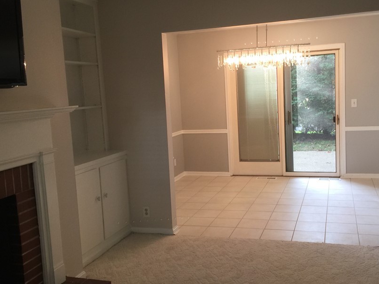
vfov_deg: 38.7
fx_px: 405
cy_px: 141
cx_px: 211
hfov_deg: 50.0
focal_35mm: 37
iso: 40
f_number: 2.2
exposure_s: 1/30
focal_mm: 4.15
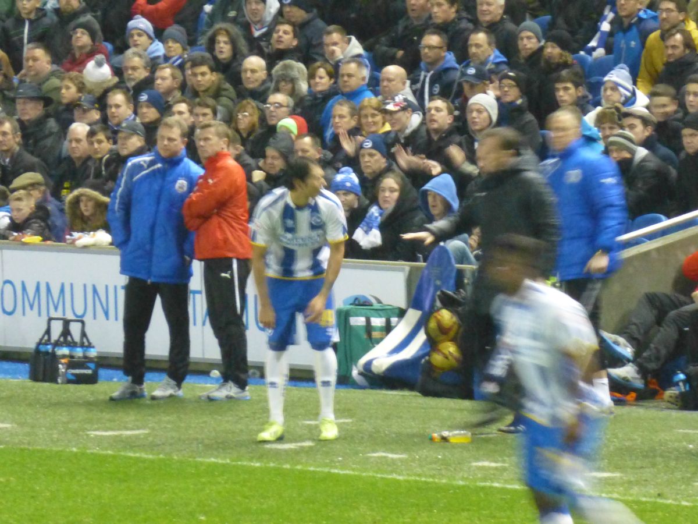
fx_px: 14518
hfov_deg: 2.8
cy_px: 262
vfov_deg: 2.1
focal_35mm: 720
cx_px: 349
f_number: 6.4
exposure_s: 1/15
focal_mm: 86
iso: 1000
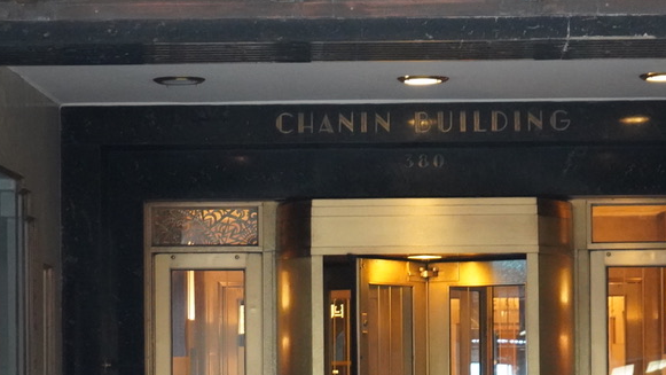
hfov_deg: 15.7
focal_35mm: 137
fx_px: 2420
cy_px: 330
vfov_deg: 8.8
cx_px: 422
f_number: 5.6
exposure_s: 1/160
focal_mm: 70
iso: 12800
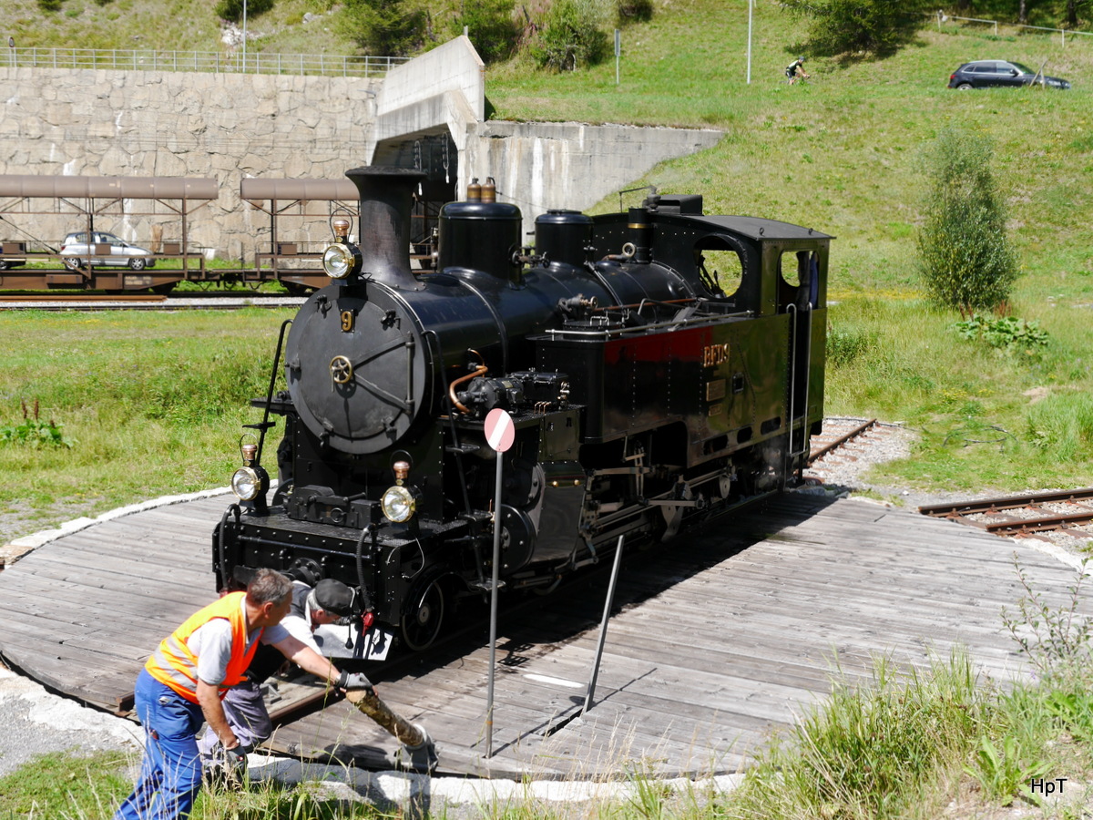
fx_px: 1516
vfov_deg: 30.3
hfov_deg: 39.7
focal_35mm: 48
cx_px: 546
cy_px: 410
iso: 160
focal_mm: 24
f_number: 7.1
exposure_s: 1/250
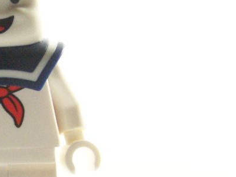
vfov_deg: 8.7
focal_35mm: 171
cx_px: 2
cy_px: 105
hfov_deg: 11.4
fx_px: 1166
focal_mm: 11.1
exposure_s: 1/60
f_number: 3.2
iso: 400
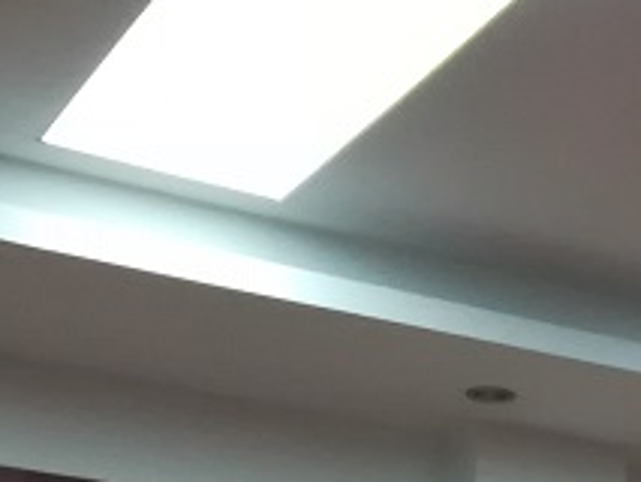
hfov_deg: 17.4
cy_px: 993
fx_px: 2038
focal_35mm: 110
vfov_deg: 11.9
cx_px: 677
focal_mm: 3.83
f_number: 2.2
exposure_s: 1/33.3
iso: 320
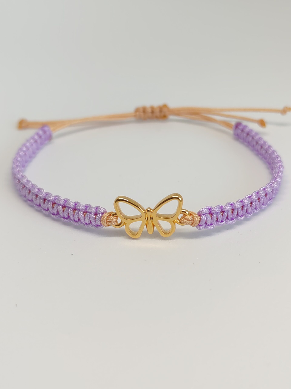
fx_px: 605
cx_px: 146
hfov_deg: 27.0
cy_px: 194
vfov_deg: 35.5
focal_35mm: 54
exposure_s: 1/125
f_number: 1.9
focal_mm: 6.12
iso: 160
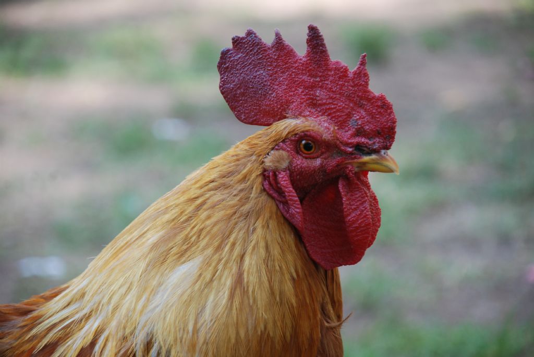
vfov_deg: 6.8
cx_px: 267
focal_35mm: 202
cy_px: 178
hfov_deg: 10.1
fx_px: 3007
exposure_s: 1/100
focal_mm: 135
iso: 400
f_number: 5.6
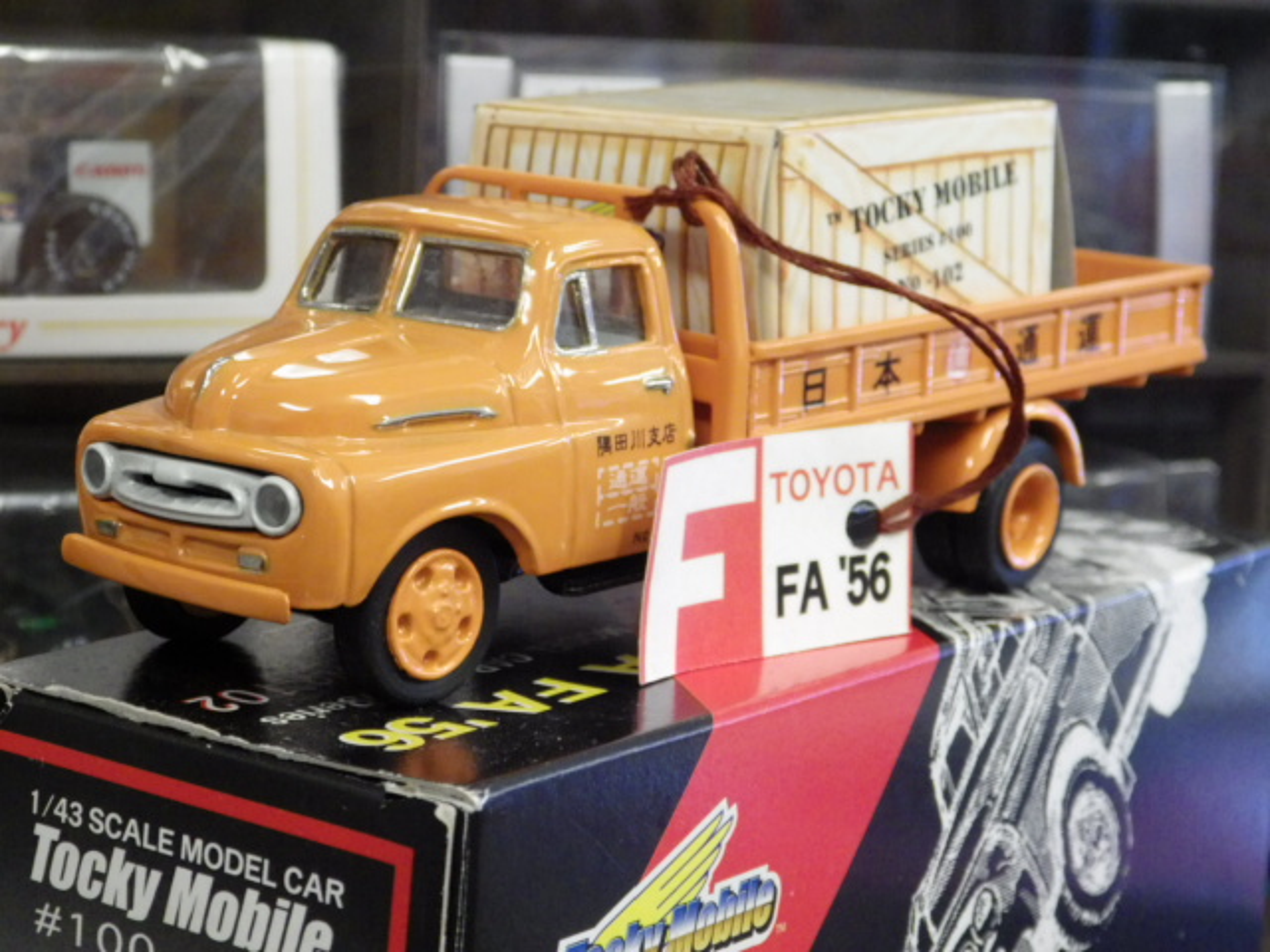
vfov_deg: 17.0
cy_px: 476
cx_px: 635
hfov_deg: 22.5
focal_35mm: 87
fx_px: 3192
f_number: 4.4
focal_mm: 15.6
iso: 800
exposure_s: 1/40
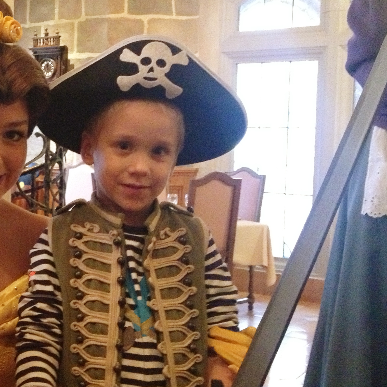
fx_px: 810
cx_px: 4
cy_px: 176
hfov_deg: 25.6
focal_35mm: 64
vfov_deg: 26.9
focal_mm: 4.28
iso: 800
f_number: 2.4
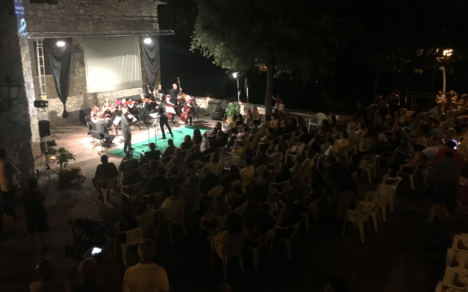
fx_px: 395
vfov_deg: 40.5
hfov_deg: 61.2
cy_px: 121
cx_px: 233
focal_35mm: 31
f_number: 2.2
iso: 640
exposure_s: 1/17
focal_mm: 4.15
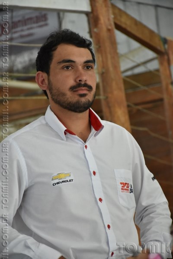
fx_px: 1514
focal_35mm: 210
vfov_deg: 9.8
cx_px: 86
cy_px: 130
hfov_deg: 6.5
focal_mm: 140
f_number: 5.6
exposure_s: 1/80
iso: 1600
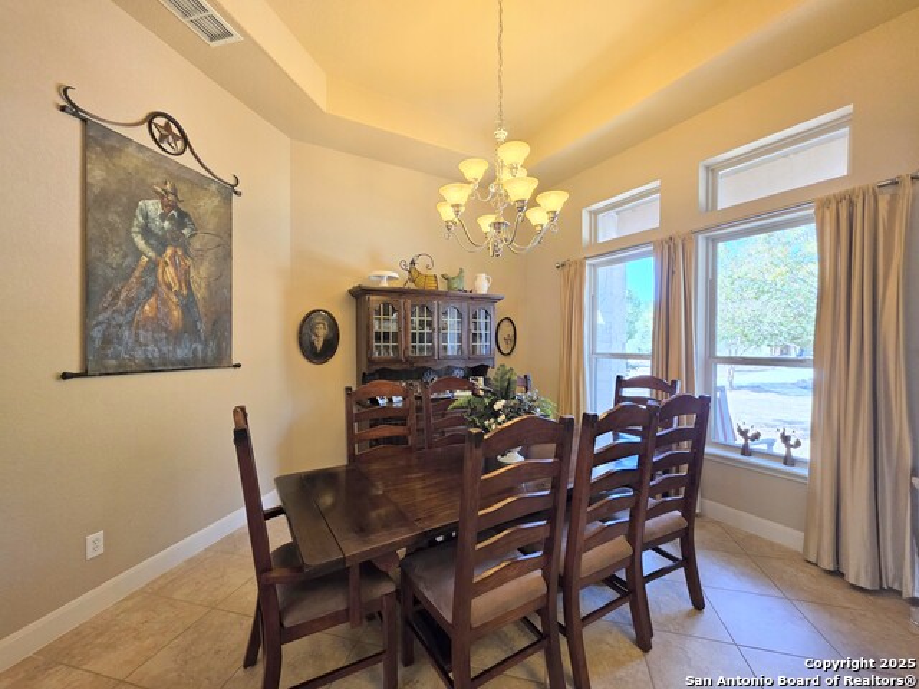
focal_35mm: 13
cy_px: 344
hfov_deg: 106.2
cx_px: 460
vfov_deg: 89.9
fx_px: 345
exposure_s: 1/120
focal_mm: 2.2
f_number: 1.9
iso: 200
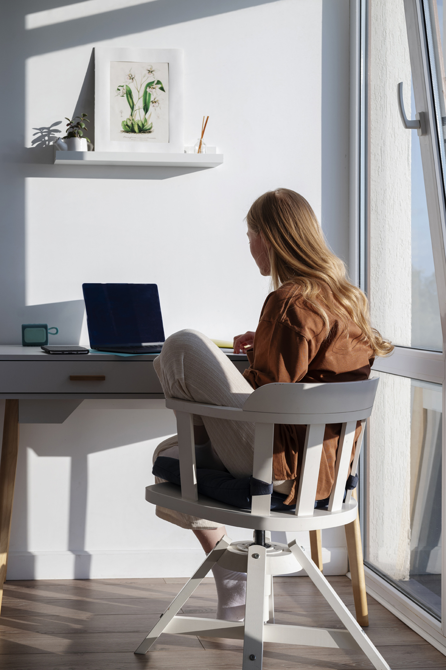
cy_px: 335
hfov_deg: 27.0
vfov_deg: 39.6
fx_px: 930
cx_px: 223
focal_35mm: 50
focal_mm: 50
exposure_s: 1/320
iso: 160
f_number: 6.3
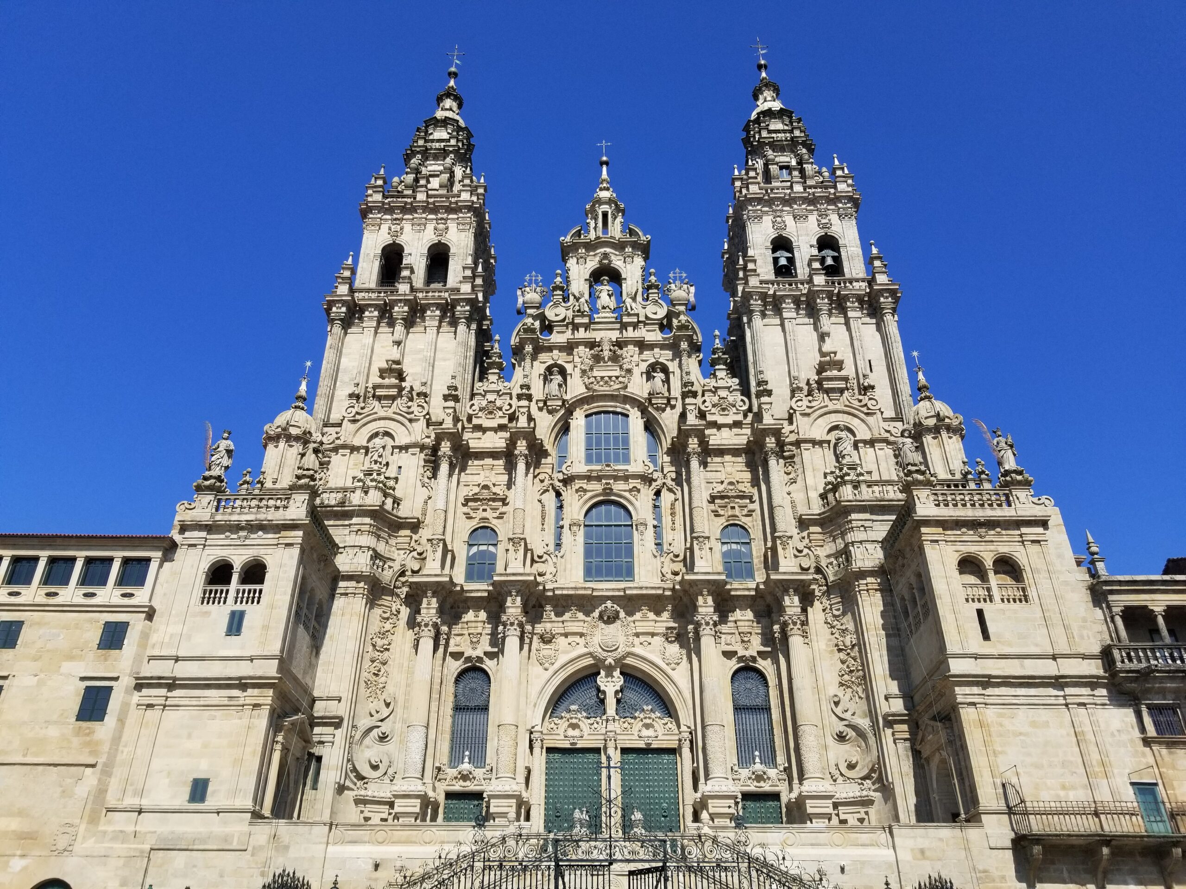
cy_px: 444
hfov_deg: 67.3
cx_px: 593
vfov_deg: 53.1
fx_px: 891
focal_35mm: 26
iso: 50
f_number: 1.7
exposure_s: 1/2848
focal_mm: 4.25
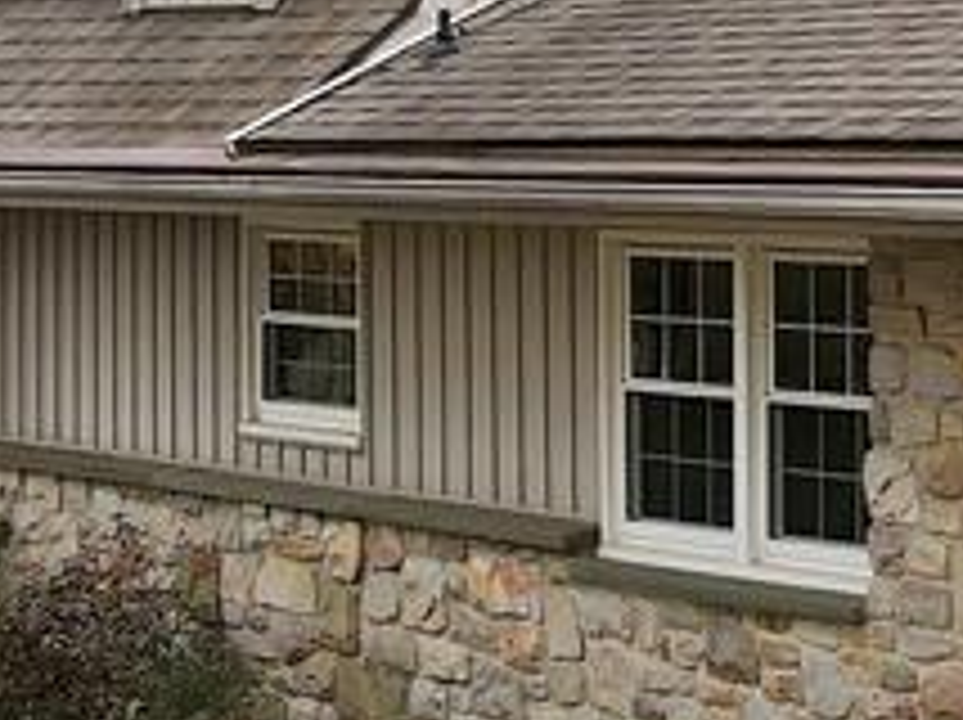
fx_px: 3196
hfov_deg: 16.2
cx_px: 1269
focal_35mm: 115
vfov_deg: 12.8
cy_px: 126
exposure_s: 1/160
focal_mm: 4.5
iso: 100
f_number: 2.8
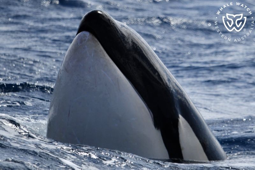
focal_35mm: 600
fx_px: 4249
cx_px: 128
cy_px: 85
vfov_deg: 2.3
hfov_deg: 3.4
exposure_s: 1/8000
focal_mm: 600
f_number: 6.3
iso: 1000
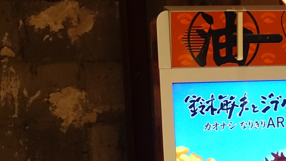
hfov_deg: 15.3
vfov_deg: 8.8
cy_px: 225
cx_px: 340
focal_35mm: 135
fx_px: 1024
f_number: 3.2
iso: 1000
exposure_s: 1/50
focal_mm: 15.73
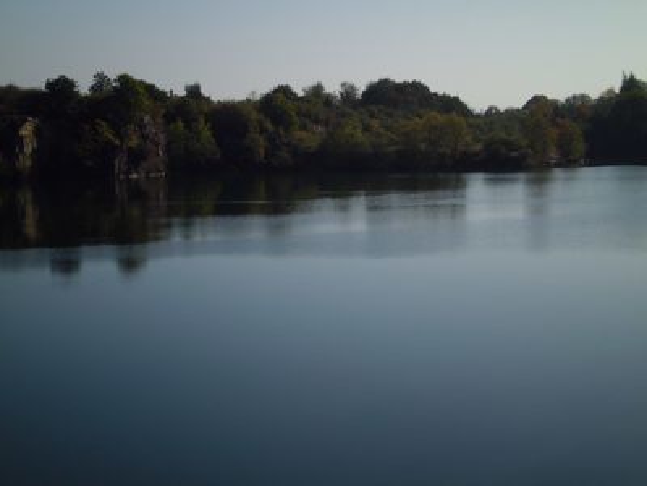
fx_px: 1364
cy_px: 243
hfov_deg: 26.7
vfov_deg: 20.2
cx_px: 324
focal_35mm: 73
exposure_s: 1/1000
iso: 64
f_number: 4.4
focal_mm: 13
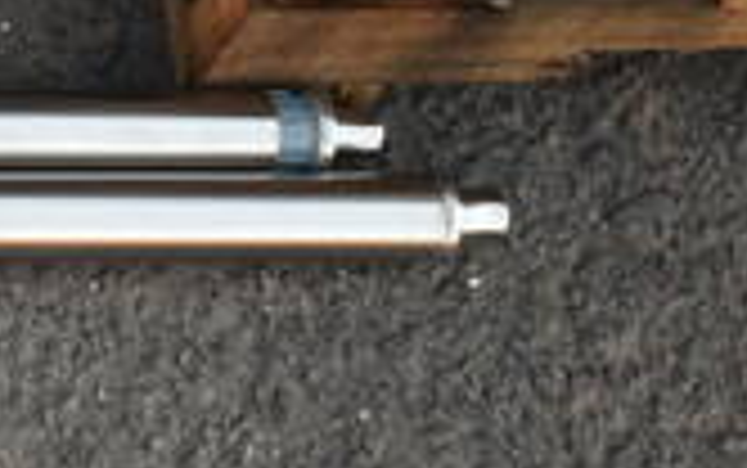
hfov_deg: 14.0
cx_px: -540
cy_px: -36
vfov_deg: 9.6
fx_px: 2750
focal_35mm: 135
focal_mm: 24
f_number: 3.8
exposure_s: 1/125
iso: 320
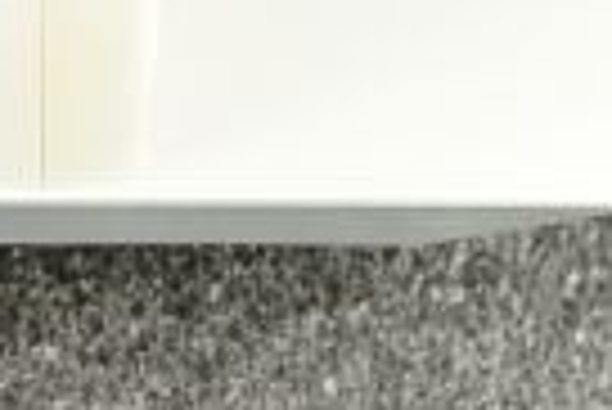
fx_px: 4118
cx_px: -4
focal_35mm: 242
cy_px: -232
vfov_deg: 5.6
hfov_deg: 8.5
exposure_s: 1/100
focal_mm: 55
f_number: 6.3
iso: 800
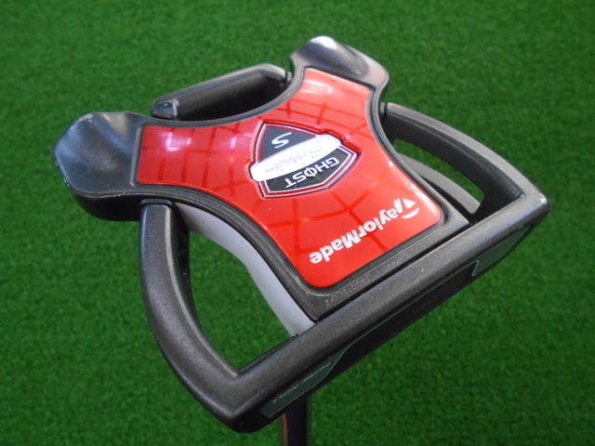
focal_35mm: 26
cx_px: 298
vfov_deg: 53.1
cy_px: 223
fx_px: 447
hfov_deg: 67.3
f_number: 3.2
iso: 800
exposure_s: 1/250
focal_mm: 4.6
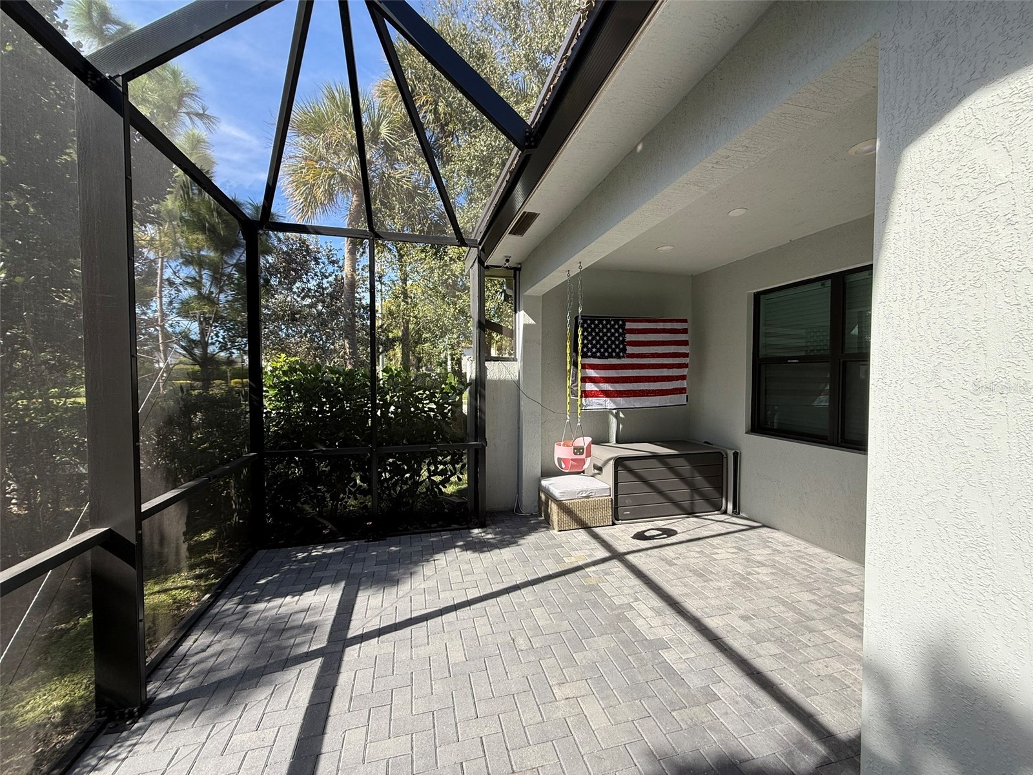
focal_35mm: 14
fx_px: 418
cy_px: 388
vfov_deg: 85.7
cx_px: 516
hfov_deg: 102.1
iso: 64
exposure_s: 1/284
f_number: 2.2
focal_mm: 2.22
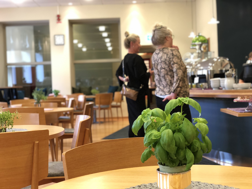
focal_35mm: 52
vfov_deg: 28.0
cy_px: 94
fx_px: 379
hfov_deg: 36.8
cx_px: 126
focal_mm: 6
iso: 160
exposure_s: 1/14
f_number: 2.4
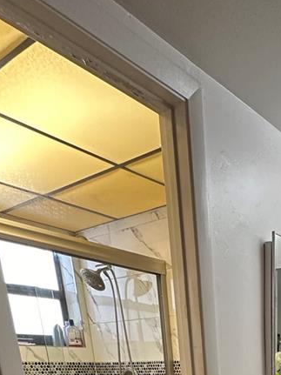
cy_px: 513
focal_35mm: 39
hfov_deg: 33.4
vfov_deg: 32.4
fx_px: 422
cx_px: 286
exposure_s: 1/120
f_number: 2.2
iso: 320
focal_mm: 2.22
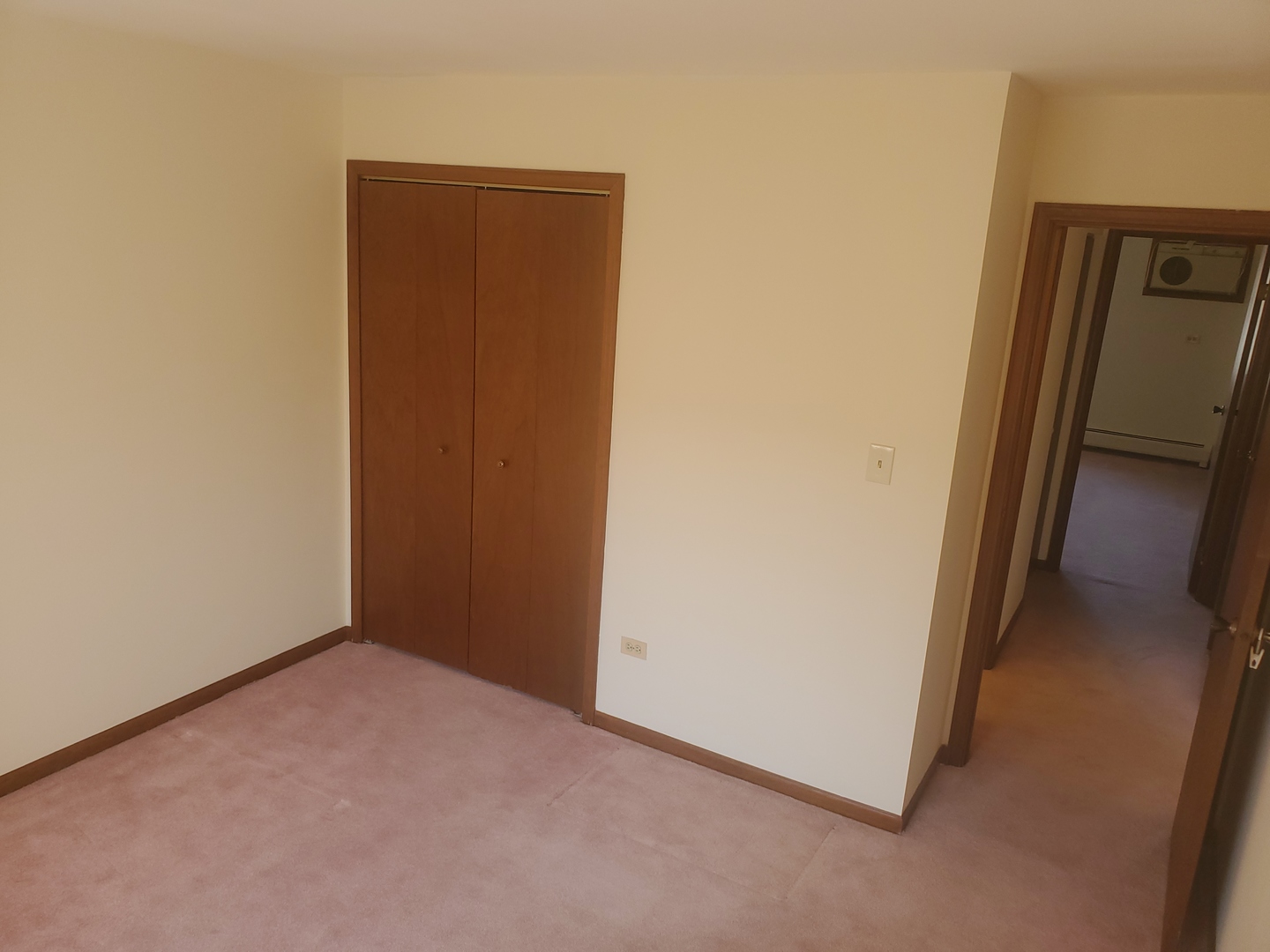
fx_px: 954
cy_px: 476
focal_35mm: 26
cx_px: 635
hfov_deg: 67.3
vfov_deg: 53.1
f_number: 2.4
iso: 64
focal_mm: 4.3
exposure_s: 1/60
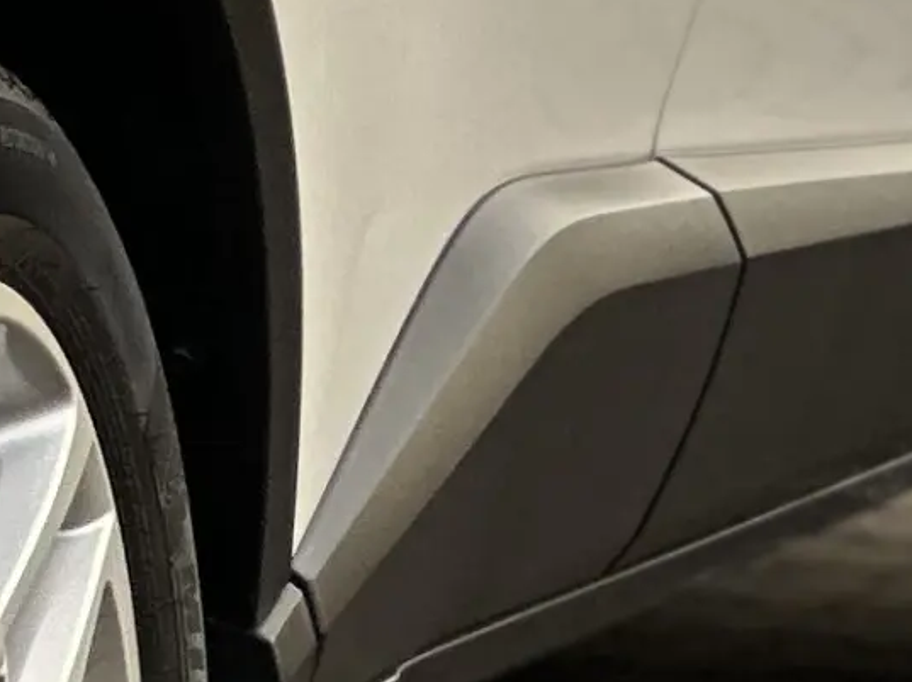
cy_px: -122
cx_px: -1337
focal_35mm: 551
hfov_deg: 3.5
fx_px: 14507
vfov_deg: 2.7
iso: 32
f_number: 2.8
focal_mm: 9
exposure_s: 1/121
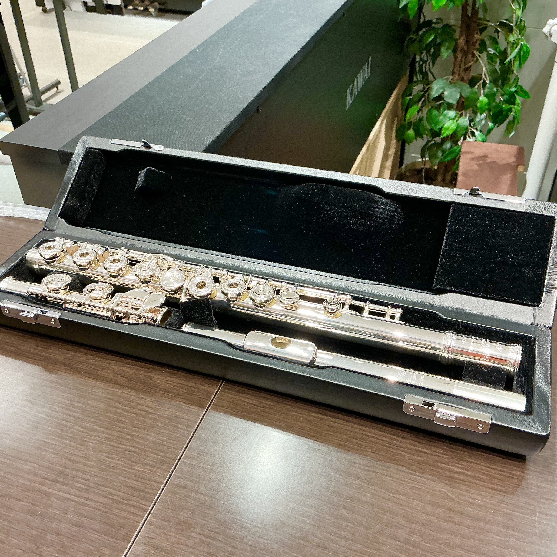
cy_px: 278
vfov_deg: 47.2
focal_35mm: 35
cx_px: 285
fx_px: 637
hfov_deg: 47.2
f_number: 1.8
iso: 80
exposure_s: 1/60
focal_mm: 3
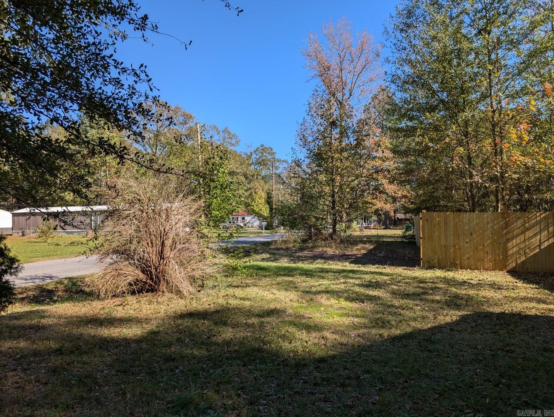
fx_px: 385
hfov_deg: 71.5
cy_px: 208
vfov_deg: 56.9
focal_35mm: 24
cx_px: 277
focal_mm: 6.9
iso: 21
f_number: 1.68
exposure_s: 1/749
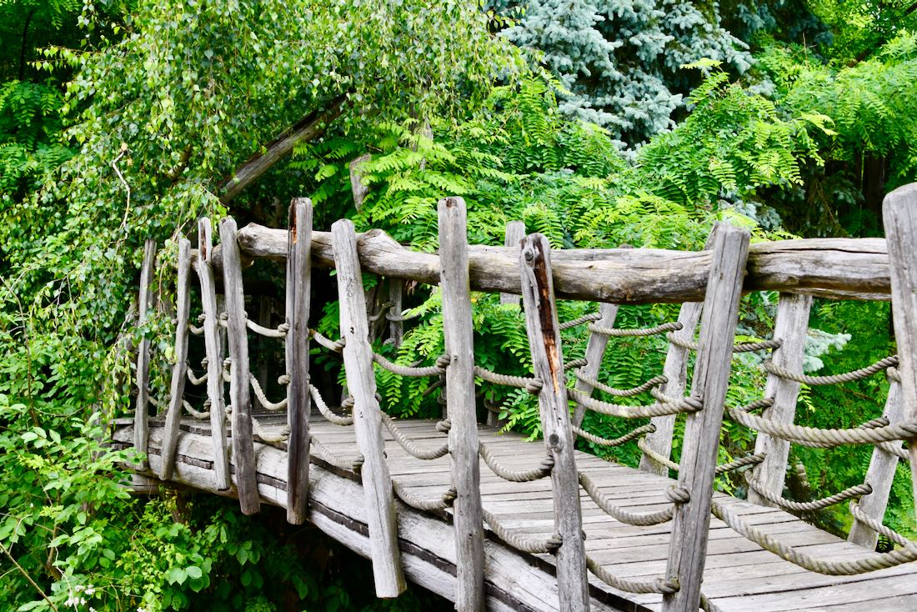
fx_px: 1223
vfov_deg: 28.1
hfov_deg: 41.1
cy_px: 306
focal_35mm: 48
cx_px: 458
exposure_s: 1/250
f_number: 5.6
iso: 400
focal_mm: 32
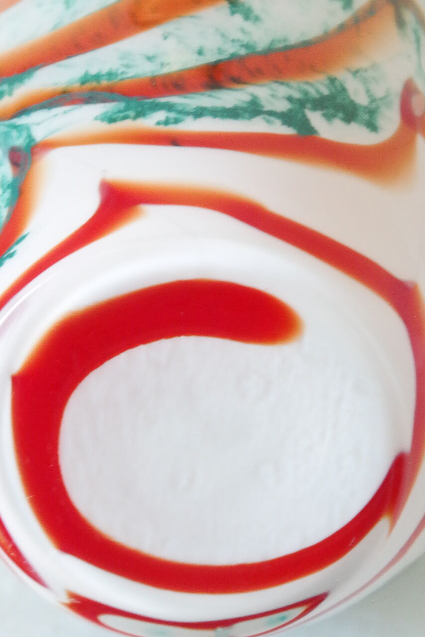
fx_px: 1841
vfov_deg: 19.6
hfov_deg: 13.2
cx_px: 231
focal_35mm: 104
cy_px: 356
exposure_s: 1/50
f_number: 5.6
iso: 3200
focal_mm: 50
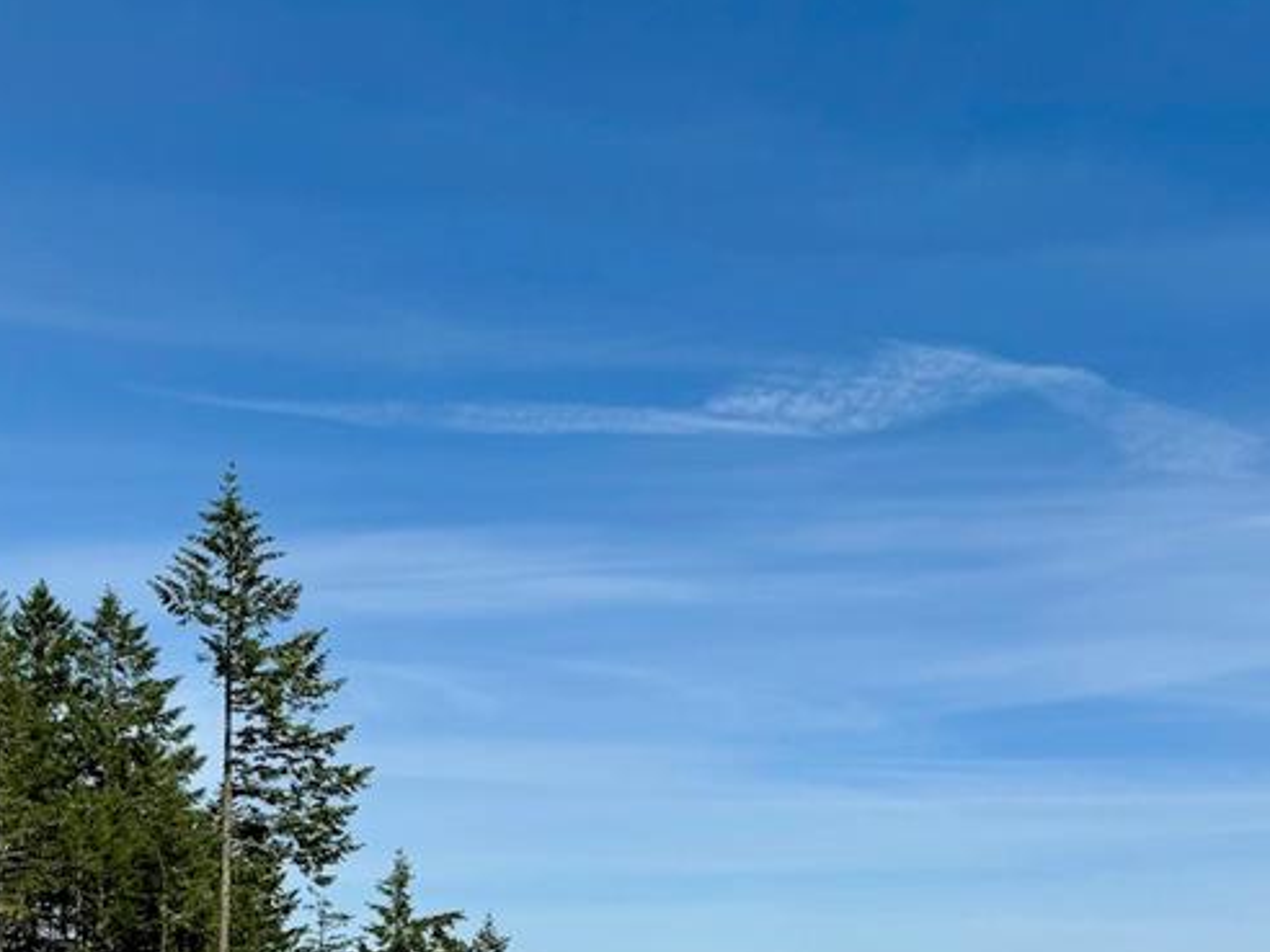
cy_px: 888
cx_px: 547
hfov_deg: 38.1
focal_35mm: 50
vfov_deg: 27.8
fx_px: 1834
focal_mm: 6.76
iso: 80
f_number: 1.78
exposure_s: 1/7937
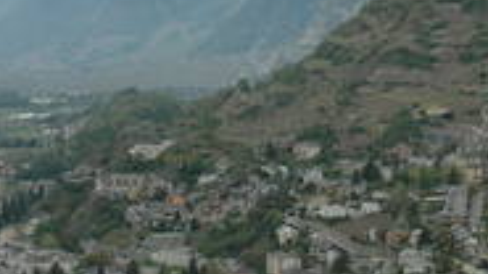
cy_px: 20
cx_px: 472
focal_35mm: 177
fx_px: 2290
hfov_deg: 12.0
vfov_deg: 6.8
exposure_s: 1/500
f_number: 11
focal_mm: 29
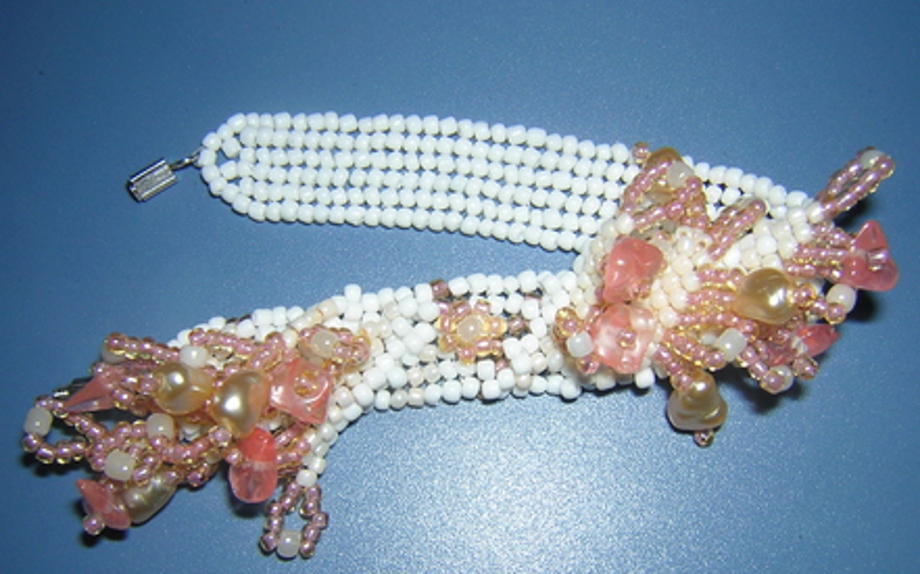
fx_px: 977
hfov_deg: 50.4
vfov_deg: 32.7
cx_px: 467
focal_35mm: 39
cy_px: 313
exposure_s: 1/60.1
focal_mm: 4.7
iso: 100
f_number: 5.2
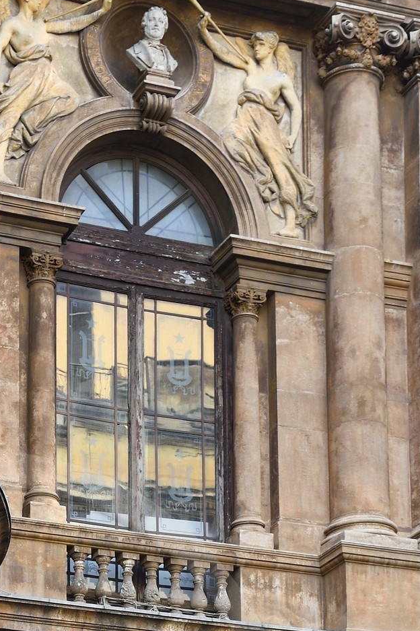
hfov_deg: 11.0
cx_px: -20
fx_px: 2154
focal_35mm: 123
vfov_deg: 16.0
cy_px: 766
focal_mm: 48
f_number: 5.6
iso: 400
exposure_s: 1/100
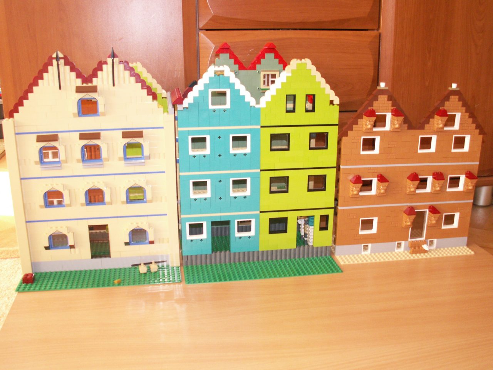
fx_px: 498
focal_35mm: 35
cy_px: 185
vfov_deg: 40.7
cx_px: 246
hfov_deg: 52.6
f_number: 2.8
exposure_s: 1/50
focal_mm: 5.86
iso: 125
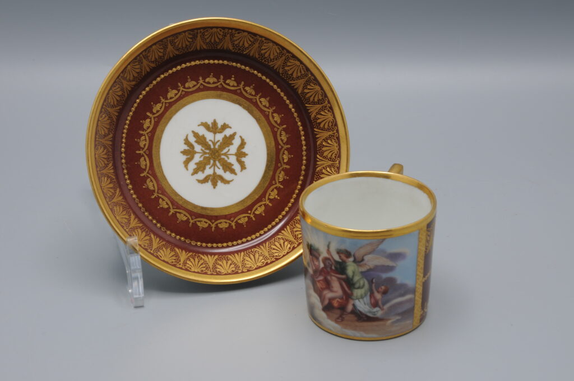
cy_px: 190
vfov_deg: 15.7
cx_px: 287
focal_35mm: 87
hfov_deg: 23.4
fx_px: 1385
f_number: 13
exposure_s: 1/6
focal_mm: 58
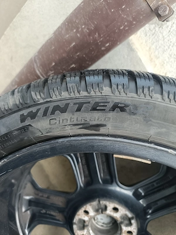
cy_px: 118
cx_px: 88
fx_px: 163
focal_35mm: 24
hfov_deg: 56.8
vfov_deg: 71.6
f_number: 1.65
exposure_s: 1/100
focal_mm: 6.14
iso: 258
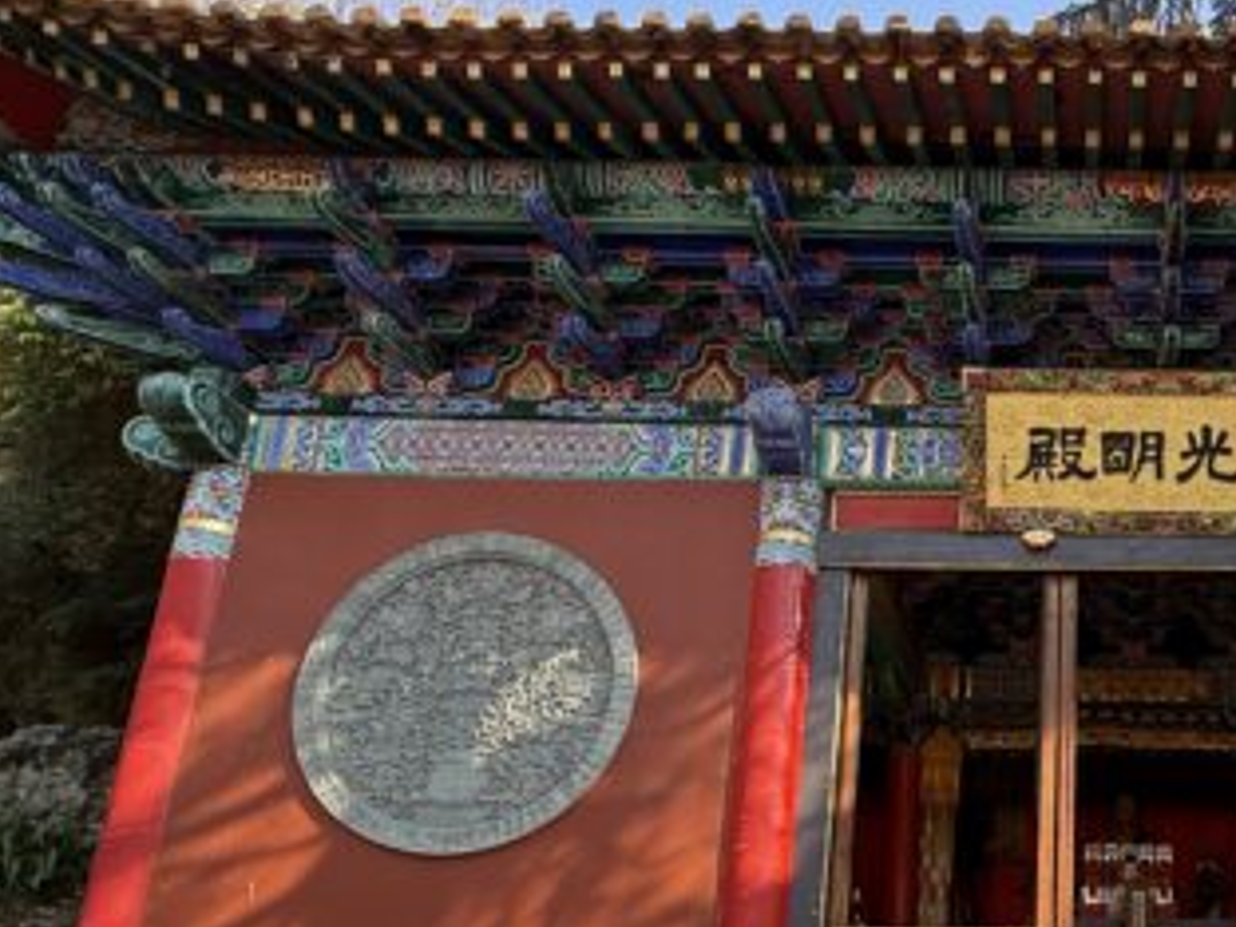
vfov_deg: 43.4
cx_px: 1101
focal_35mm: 31
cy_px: 737
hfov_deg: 51.8
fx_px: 1107
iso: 50
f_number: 2.2
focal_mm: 2.22
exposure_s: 1/259
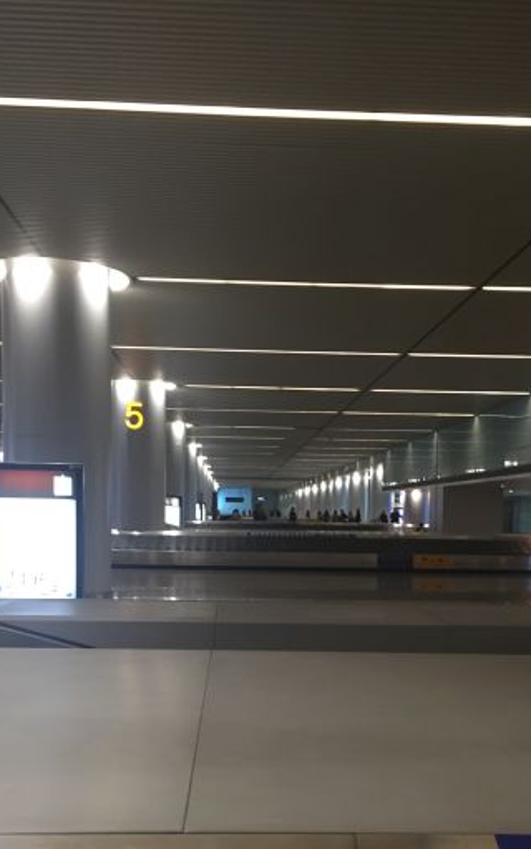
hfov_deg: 30.5
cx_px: 280
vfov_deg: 46.4
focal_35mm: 42
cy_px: 569
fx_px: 972
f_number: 2.2
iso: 80
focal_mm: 4.15
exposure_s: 1/33
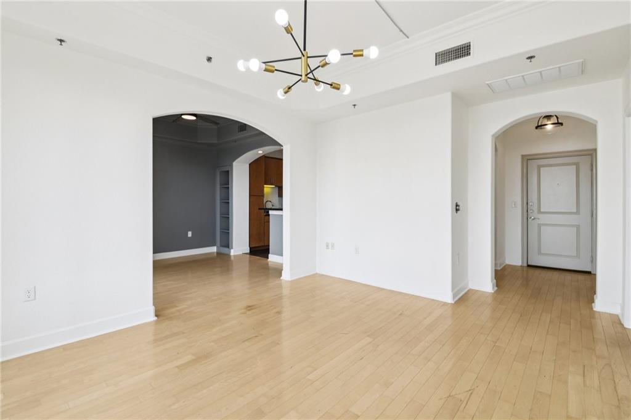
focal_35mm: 16
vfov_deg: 73.7
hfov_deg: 96.8
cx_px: 316
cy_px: 210
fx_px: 280
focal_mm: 16
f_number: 8
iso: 400
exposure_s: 1/40
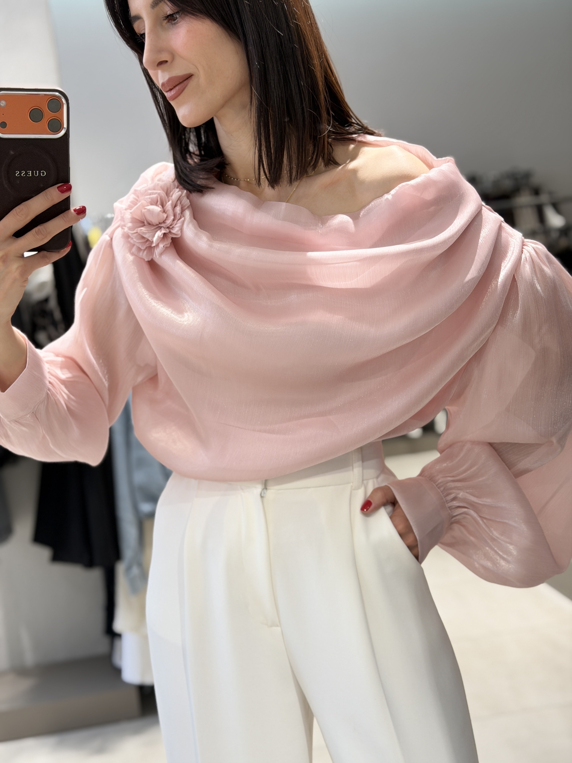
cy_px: 382
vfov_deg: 39.7
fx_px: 1058
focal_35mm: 48
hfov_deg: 30.3
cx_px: 286
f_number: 1.78
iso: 50
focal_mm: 6.76
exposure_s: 1/100
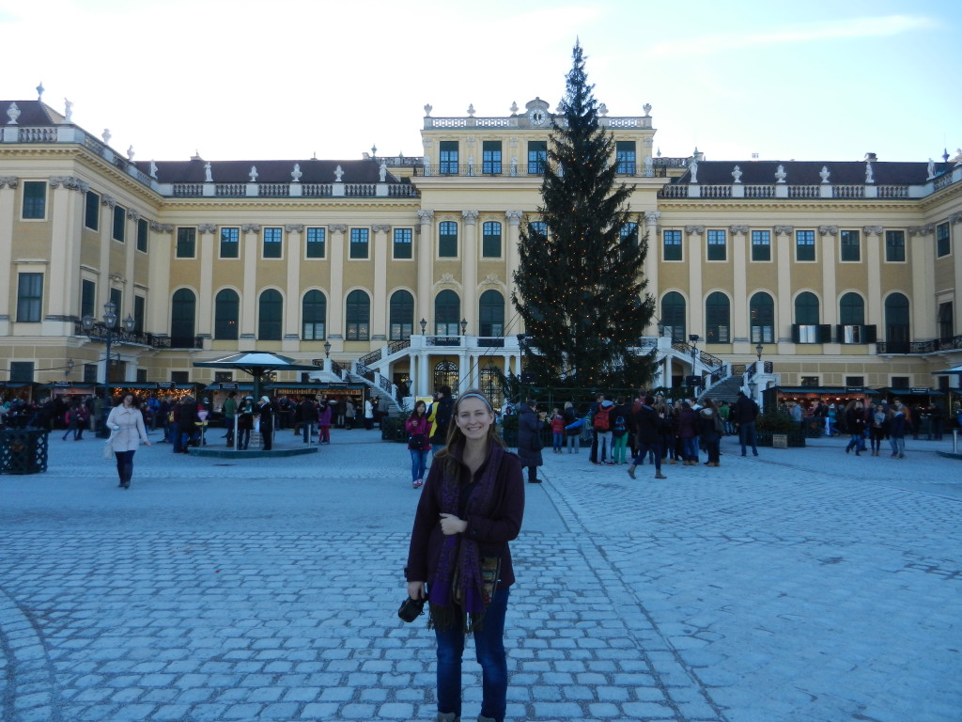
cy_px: 361
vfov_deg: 54.9
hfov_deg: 69.4
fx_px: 695
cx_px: 481
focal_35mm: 25
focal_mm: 4.5
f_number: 3.5
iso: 160
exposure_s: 1/500
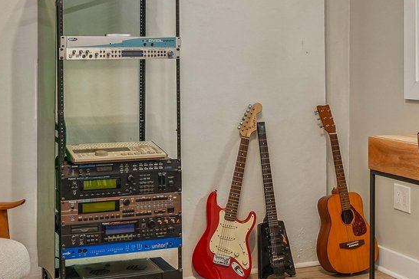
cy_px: 76
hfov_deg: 33.4
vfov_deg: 22.4
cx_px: 189
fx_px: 698
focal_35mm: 60
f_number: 8
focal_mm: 16
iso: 400
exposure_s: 1/10
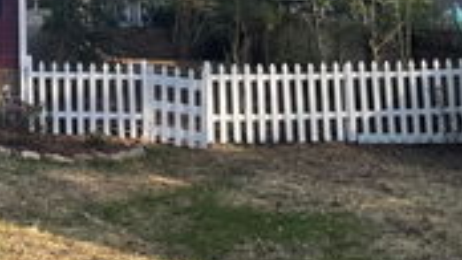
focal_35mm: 93
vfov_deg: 12.2
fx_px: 1140
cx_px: -64
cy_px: -170
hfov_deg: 21.6
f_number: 1.8
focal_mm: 3
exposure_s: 1/412
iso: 16
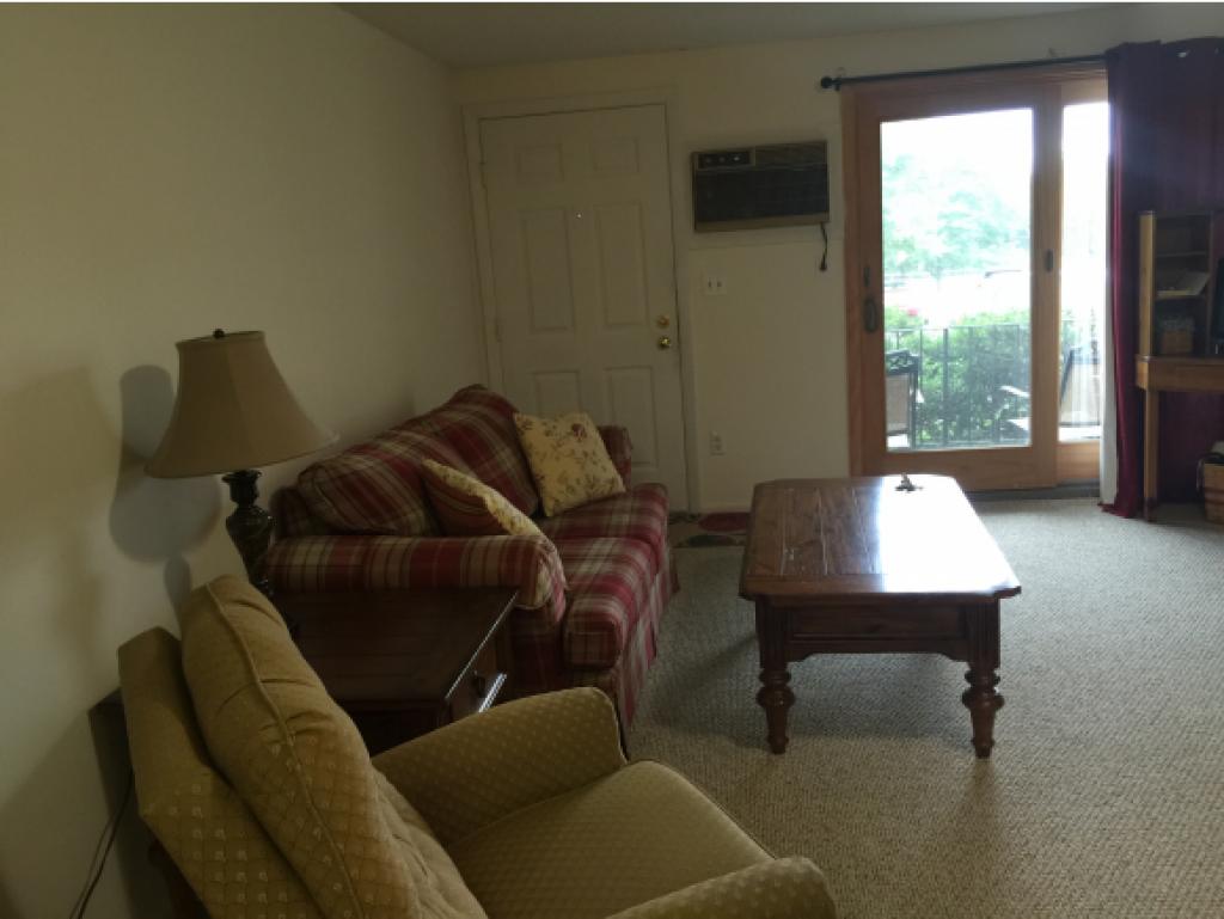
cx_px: 612
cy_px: 460
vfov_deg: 48.3
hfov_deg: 61.6
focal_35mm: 29
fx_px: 1026
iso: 64
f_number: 2.2
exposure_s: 1/15
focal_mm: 4.15
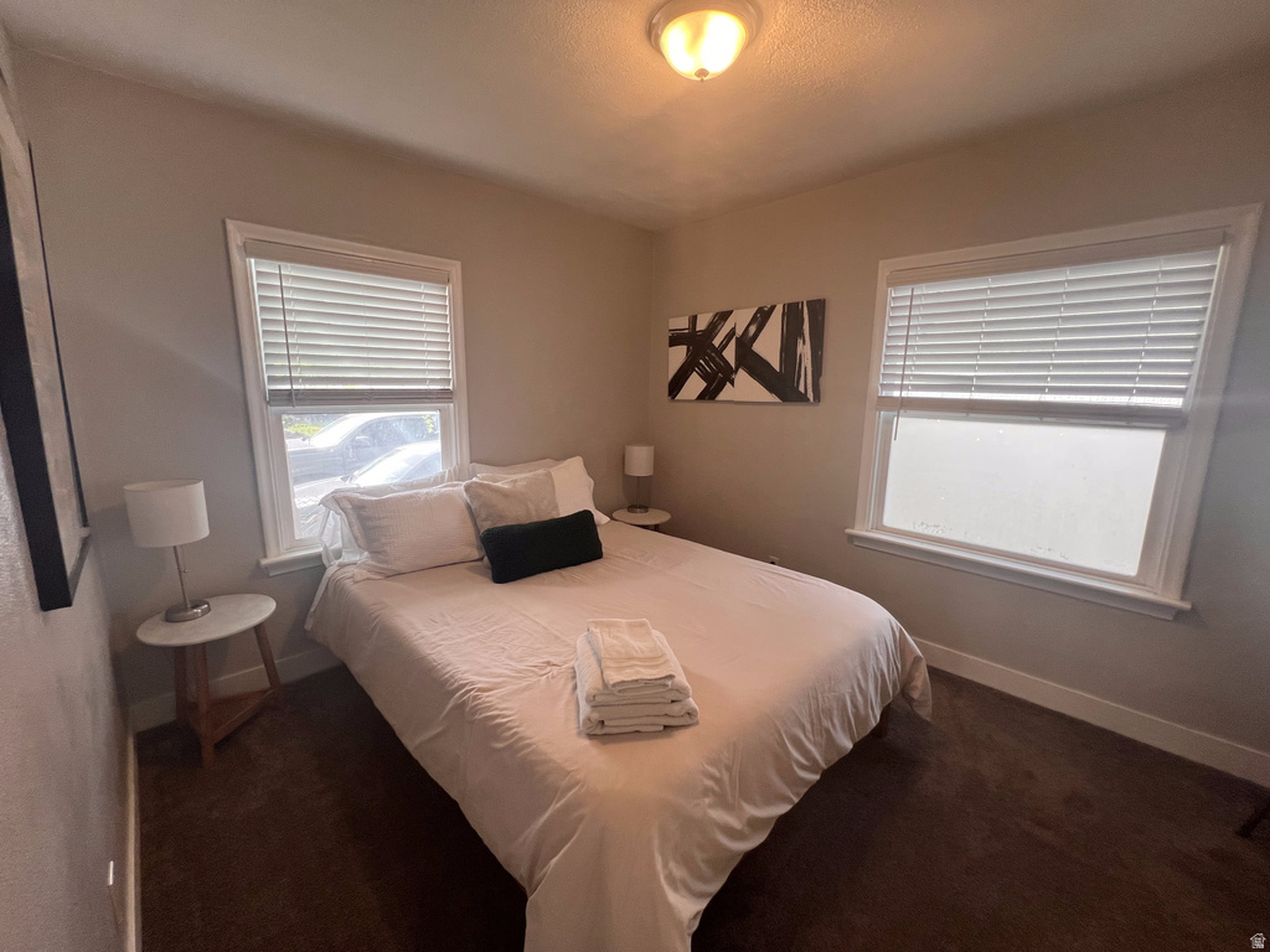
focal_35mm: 13
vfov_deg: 89.9
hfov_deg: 106.2
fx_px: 477
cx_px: 635
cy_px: 476
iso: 160
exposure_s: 1/120
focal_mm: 1.57
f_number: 1.8
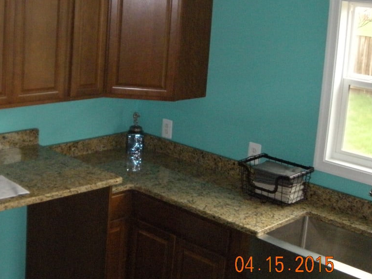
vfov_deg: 23.8
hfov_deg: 30.5
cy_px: 72
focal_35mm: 61
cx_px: 49
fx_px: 656
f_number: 3.8
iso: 400
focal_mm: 5.9
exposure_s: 1/60
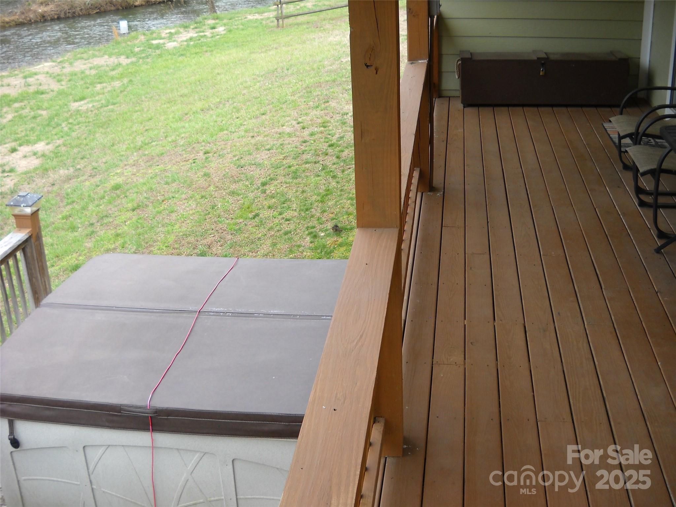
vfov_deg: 35.1
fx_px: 801
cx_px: 338
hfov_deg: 45.8
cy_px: 254
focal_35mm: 41
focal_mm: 6.72
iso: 64
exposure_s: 1/74
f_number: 3.1
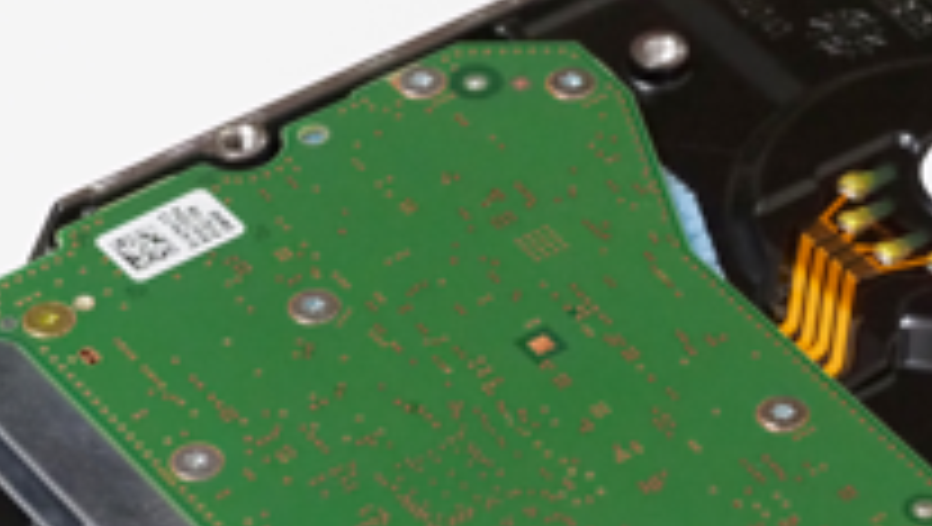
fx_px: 6557
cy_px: 375
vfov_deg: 4.6
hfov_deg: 8.1
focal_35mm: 265
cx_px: 765
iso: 6400
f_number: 5.6
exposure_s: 1/60
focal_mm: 60
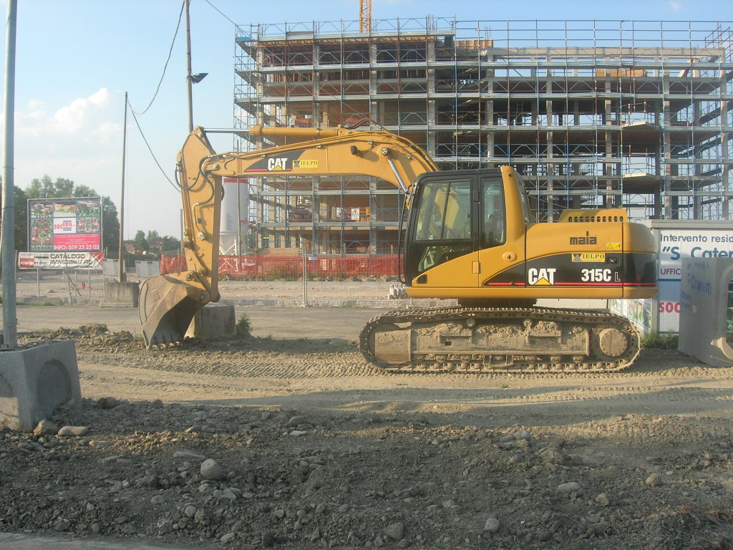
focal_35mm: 38
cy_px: 275
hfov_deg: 49.0
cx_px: 366
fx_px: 805
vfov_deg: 37.7
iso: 64
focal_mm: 7.8
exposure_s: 1/256
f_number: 4.8
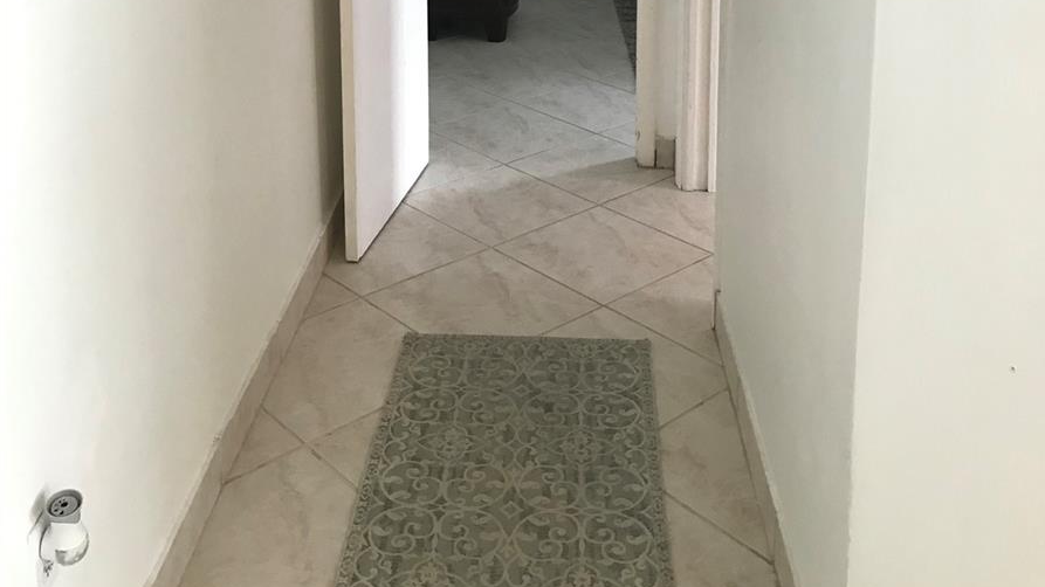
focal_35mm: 41
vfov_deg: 26.6
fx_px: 1136
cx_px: 524
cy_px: -63
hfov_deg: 49.4
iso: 40
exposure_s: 1/15
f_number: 1.8
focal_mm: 3.99
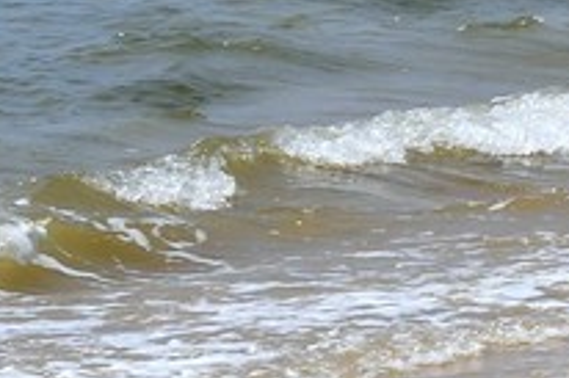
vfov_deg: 2.5
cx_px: 2201
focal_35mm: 543
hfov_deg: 3.6
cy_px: -265
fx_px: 8575
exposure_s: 1/320
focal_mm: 70
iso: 200
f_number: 13
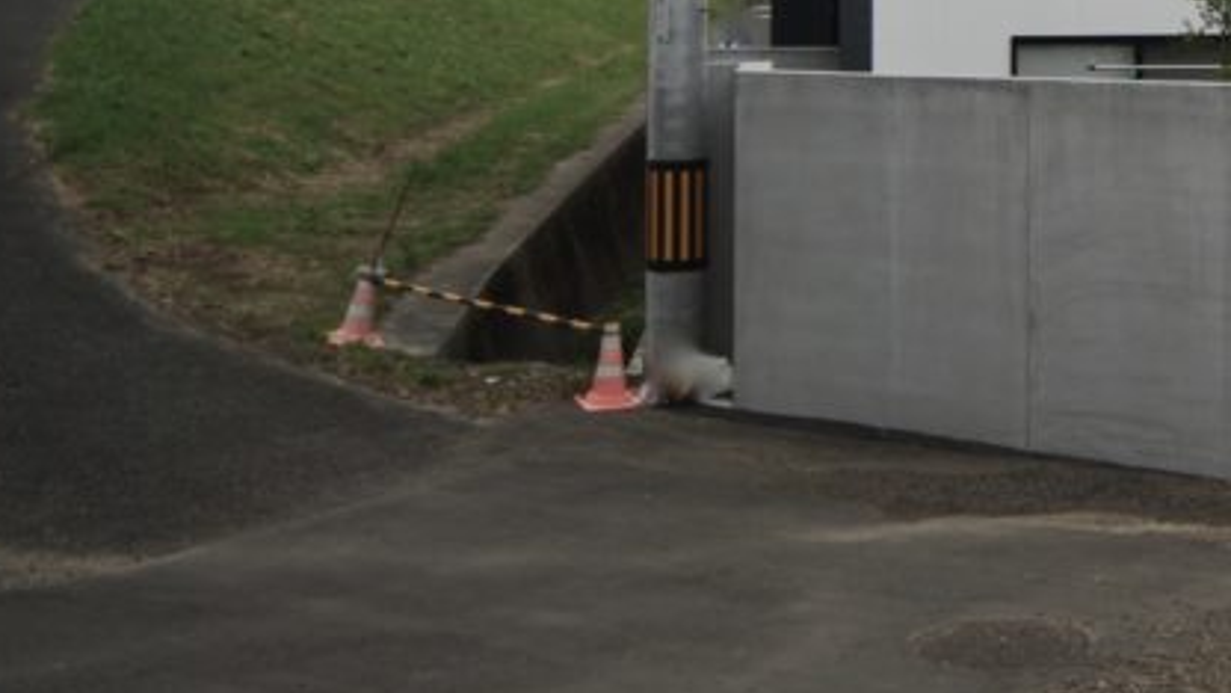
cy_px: -55
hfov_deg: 30.1
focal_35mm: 62
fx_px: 2024
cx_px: 1379
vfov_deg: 18.7
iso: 180
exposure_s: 1/125
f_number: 5.6
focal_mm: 16
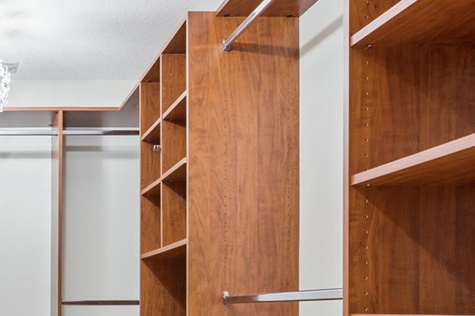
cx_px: -23
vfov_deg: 29.3
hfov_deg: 39.0
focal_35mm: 43
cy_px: 311
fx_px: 567
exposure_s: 1/5
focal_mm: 17
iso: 800
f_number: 10
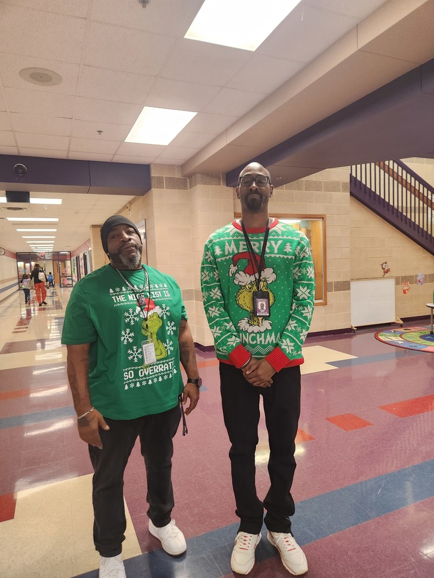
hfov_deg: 58.9
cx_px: 217
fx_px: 384
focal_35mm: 23
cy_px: 289
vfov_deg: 73.9
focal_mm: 5.4
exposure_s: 1/120
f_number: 1.8
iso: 640
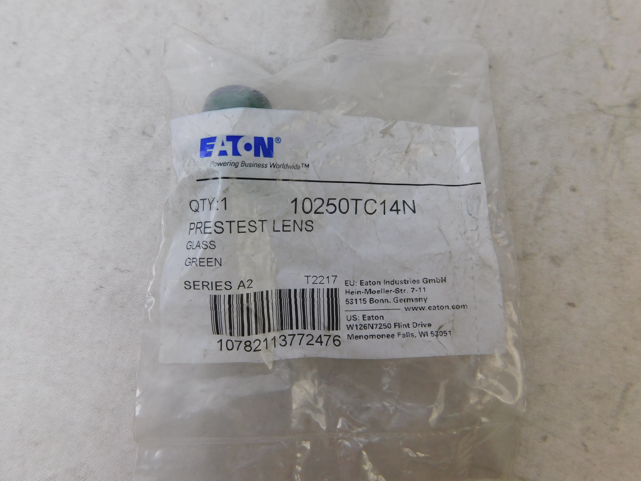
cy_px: 240
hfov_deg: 73.9
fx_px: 426
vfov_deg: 58.9
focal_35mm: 23
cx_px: 320
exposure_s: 1/50
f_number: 3
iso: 125
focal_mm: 4
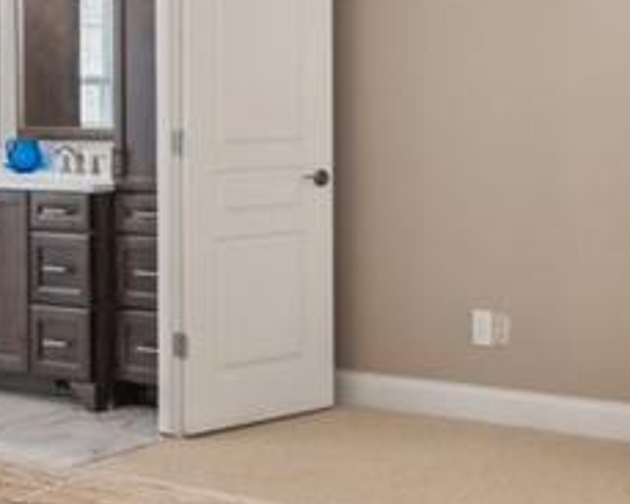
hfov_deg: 24.9
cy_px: 87
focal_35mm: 69
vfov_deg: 21.8
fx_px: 1288
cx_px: 754
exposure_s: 1/25
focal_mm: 11
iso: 400
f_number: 8
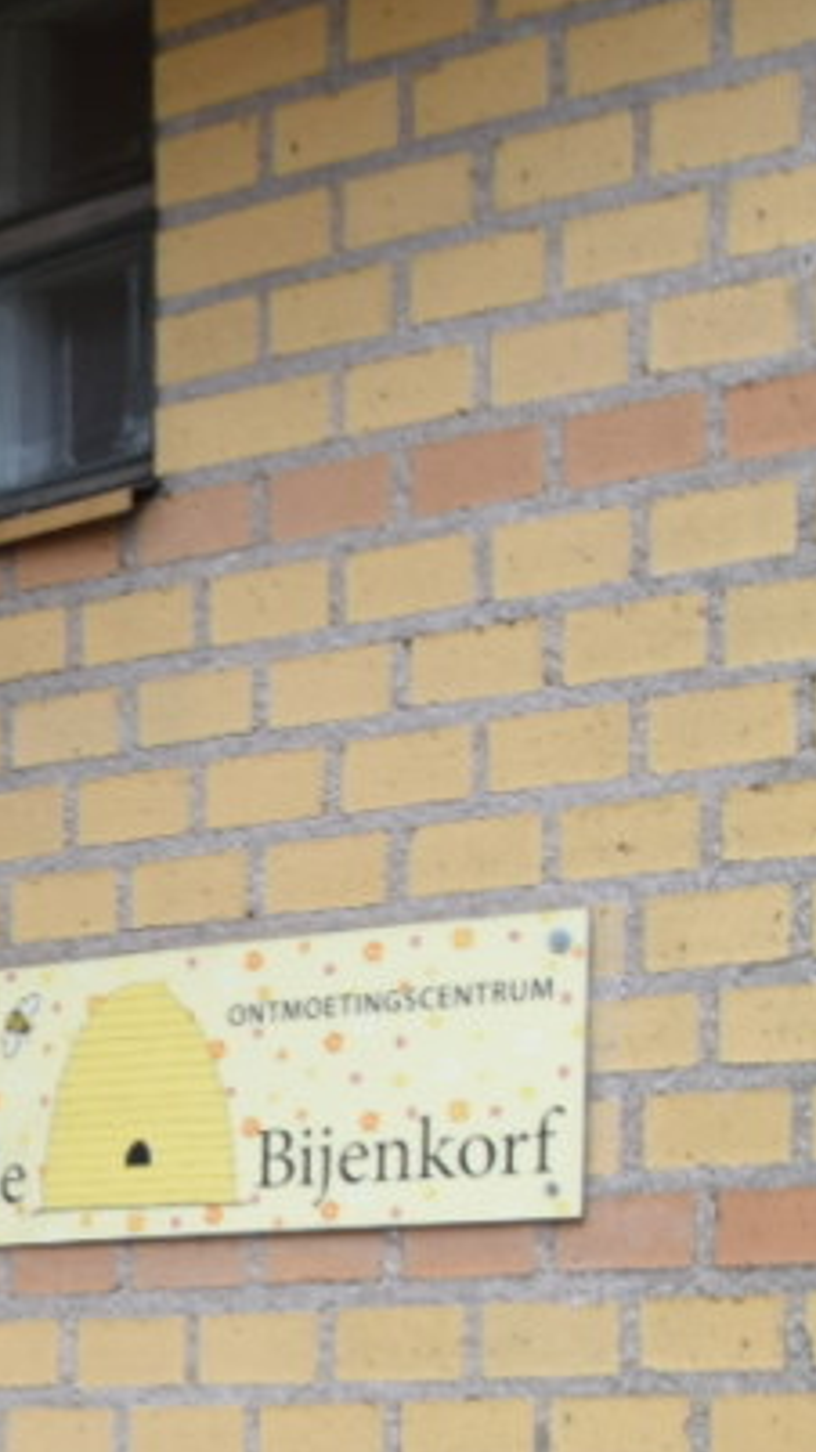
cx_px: -1762
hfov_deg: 8.6
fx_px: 4387
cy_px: 1708
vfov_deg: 17.9
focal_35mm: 114
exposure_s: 1/80
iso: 400
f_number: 4.5
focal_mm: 18
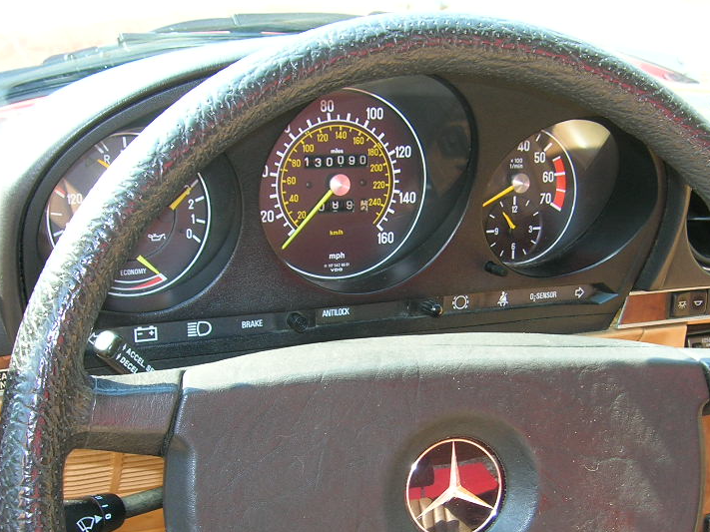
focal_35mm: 49
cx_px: 418
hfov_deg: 38.8
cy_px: 374
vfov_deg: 29.4
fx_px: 1005
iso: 50
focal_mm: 5.7
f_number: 2.9
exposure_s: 1/30
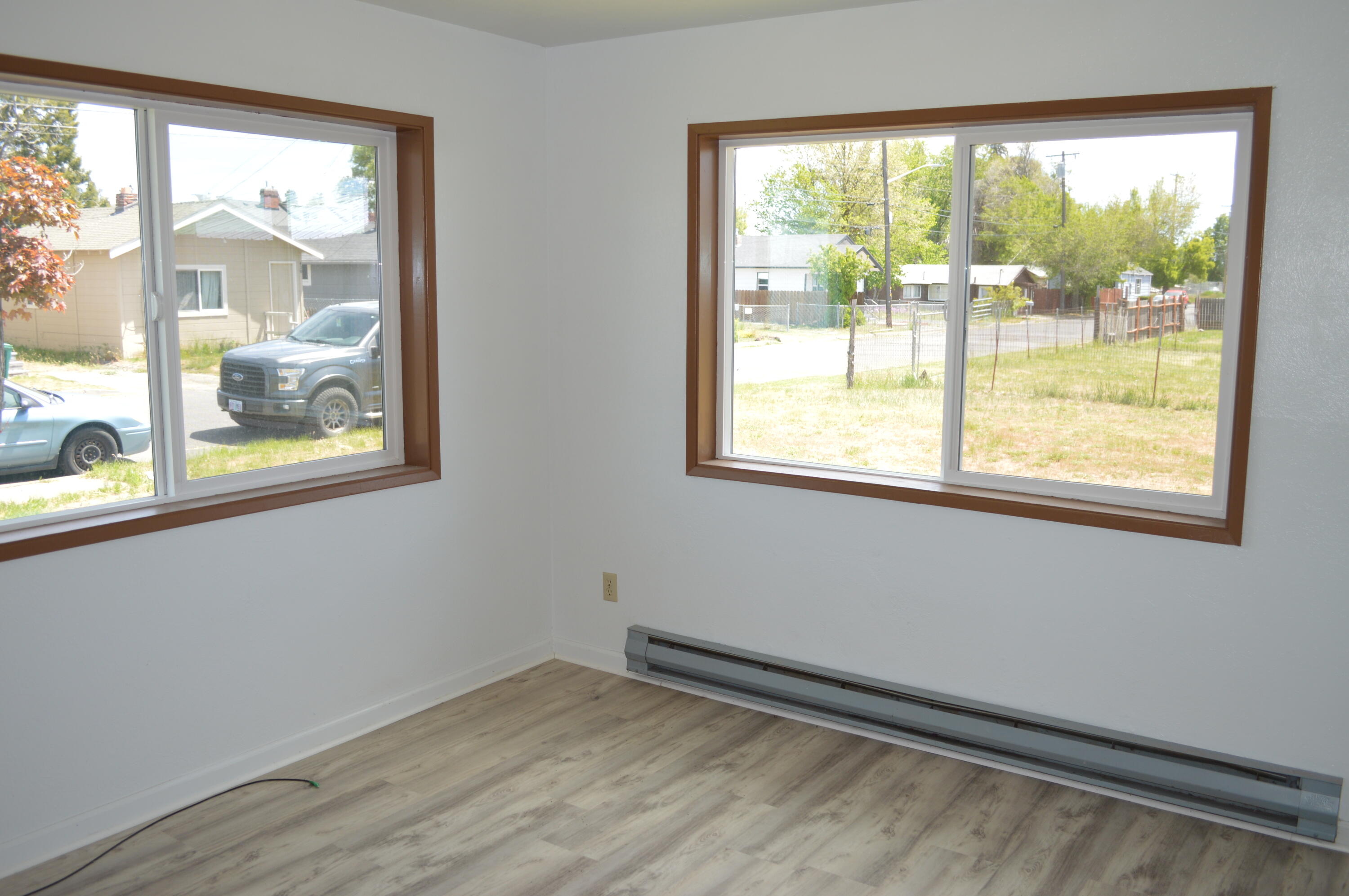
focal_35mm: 30
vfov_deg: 43.5
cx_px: 674
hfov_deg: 62.0
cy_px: 448
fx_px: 1123
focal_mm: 20
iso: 140
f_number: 4
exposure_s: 1/125
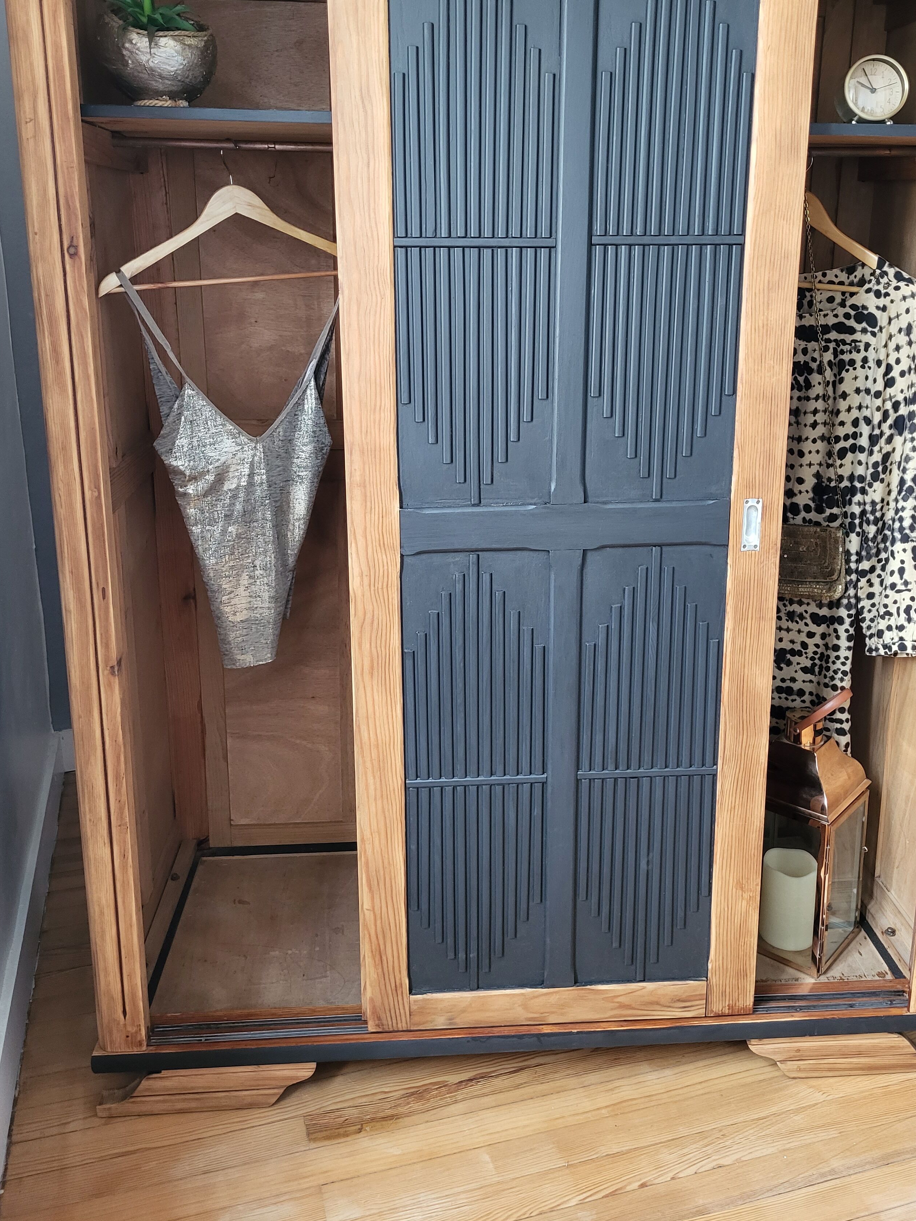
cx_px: 502
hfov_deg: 45.4
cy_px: 500
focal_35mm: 31
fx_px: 1094
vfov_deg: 58.0
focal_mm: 5.4
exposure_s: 1/50
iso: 320
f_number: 1.8
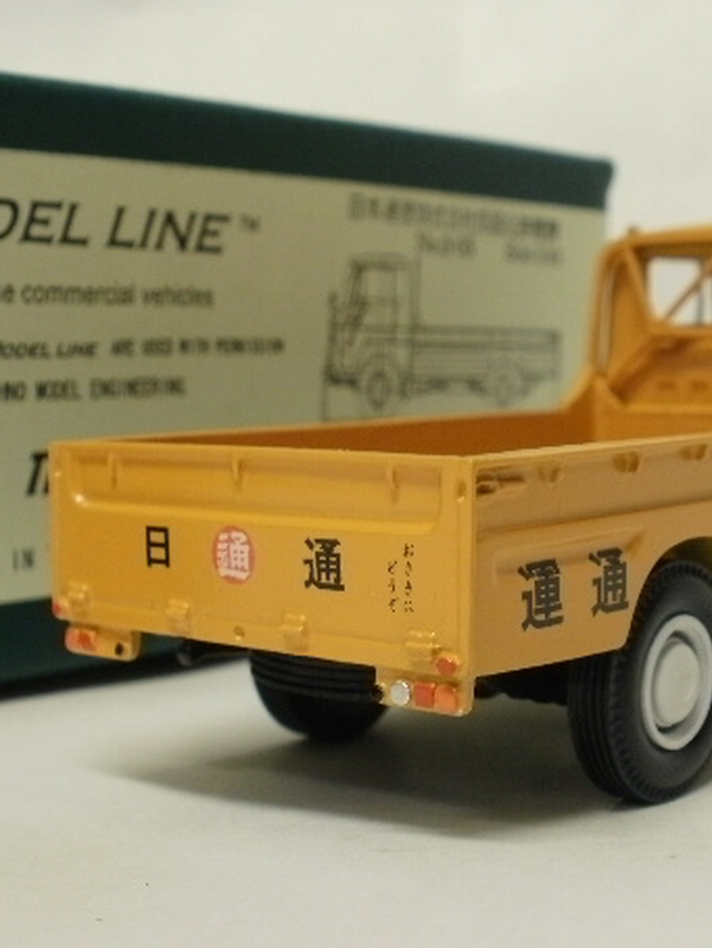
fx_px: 1699
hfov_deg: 23.6
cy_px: 489
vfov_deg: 31.2
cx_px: 449
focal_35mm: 62
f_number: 4
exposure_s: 1/8
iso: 125
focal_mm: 7.7
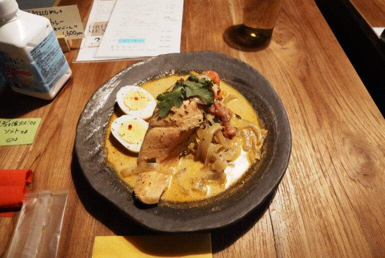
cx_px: 192
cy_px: 129
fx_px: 257
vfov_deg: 53.2
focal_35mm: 24
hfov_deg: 73.7
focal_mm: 24
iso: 12800
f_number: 13
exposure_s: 1/30
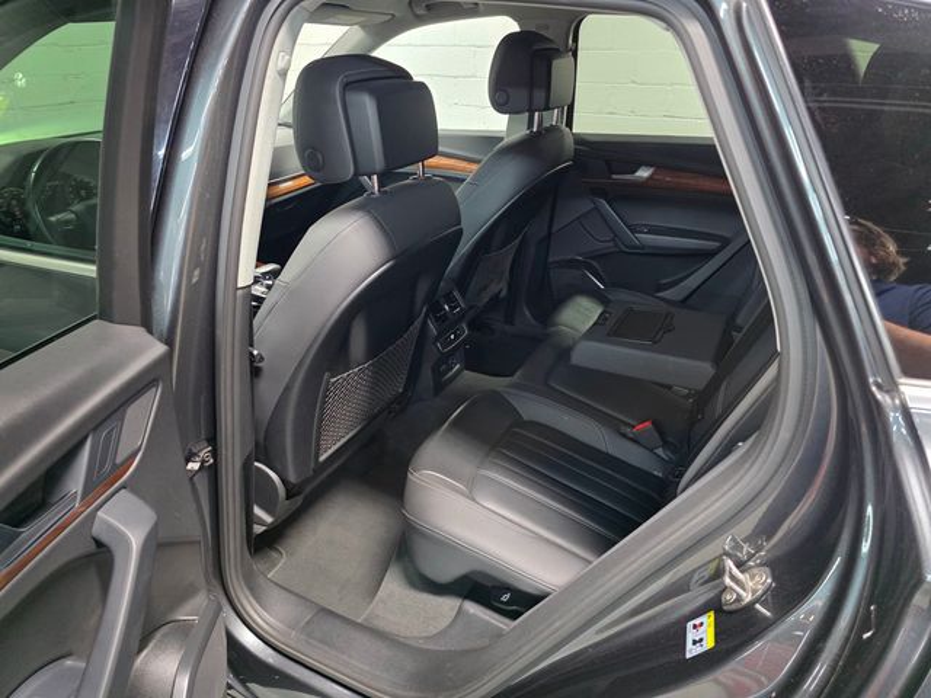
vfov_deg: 58.9
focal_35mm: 23
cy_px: 349
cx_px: 466
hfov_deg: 73.9
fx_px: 619
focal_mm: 6.3
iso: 1000
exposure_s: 1/120
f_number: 1.7
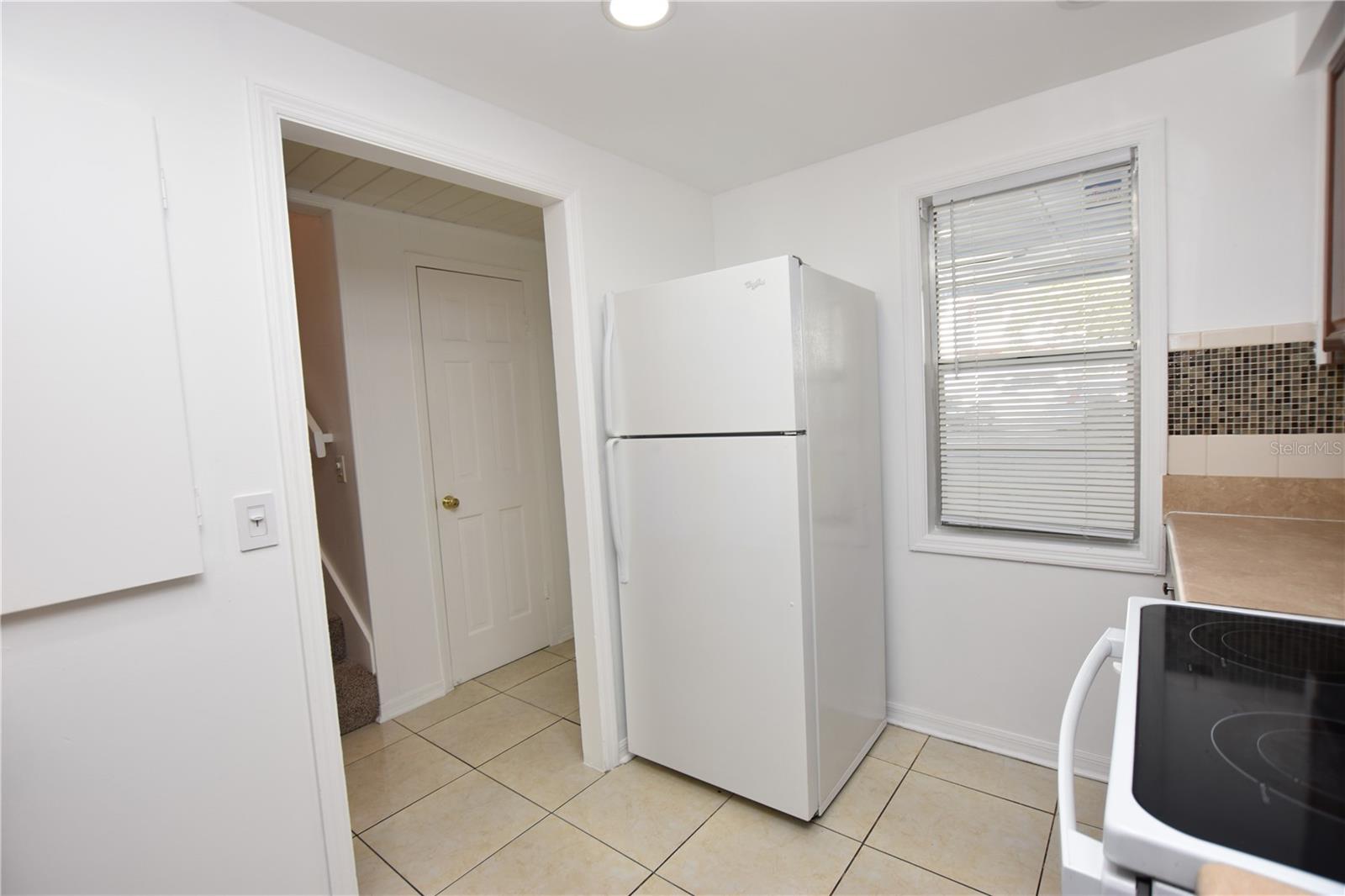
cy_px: 448
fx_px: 560
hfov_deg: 100.4
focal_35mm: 15
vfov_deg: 77.3
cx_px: 672
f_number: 4.5
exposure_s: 1/80
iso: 200
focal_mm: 10
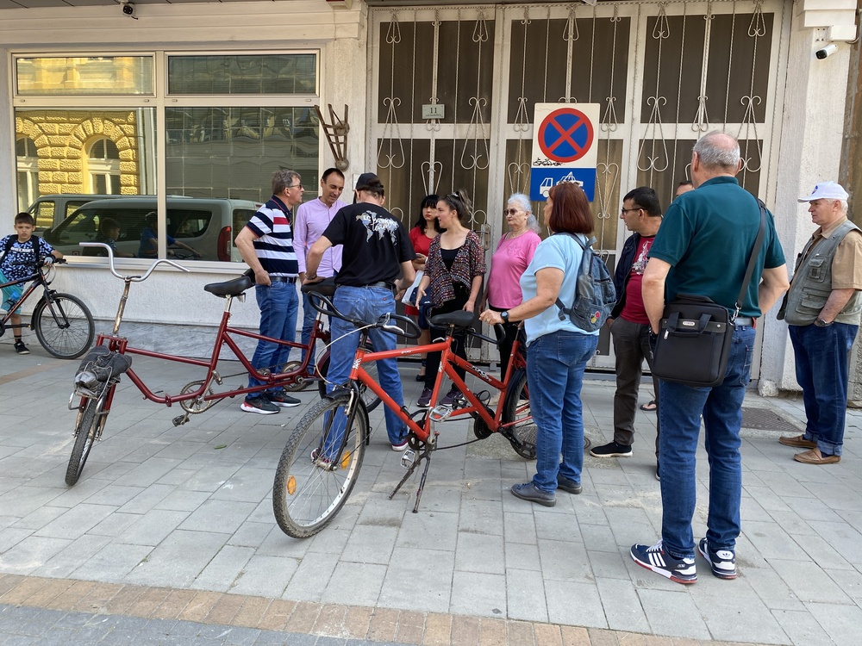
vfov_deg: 53.1
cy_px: 323
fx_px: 647
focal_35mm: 26
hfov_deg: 67.3
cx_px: 431
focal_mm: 4.25
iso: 32
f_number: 1.8
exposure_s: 1/224
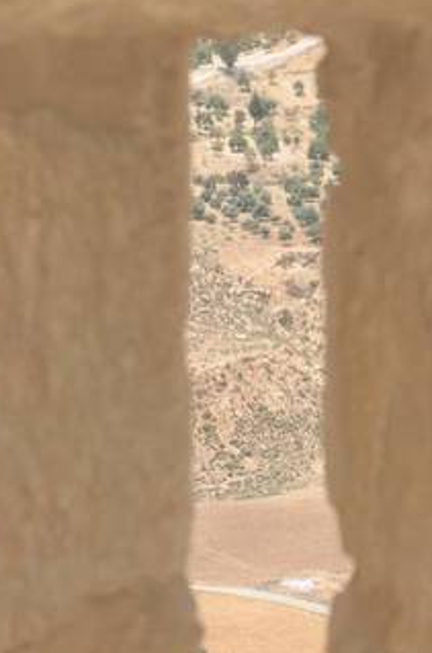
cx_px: 286
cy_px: 673
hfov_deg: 6.7
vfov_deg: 10.0
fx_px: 3692
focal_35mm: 204
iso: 100
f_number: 6.3
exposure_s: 1/250
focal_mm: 62
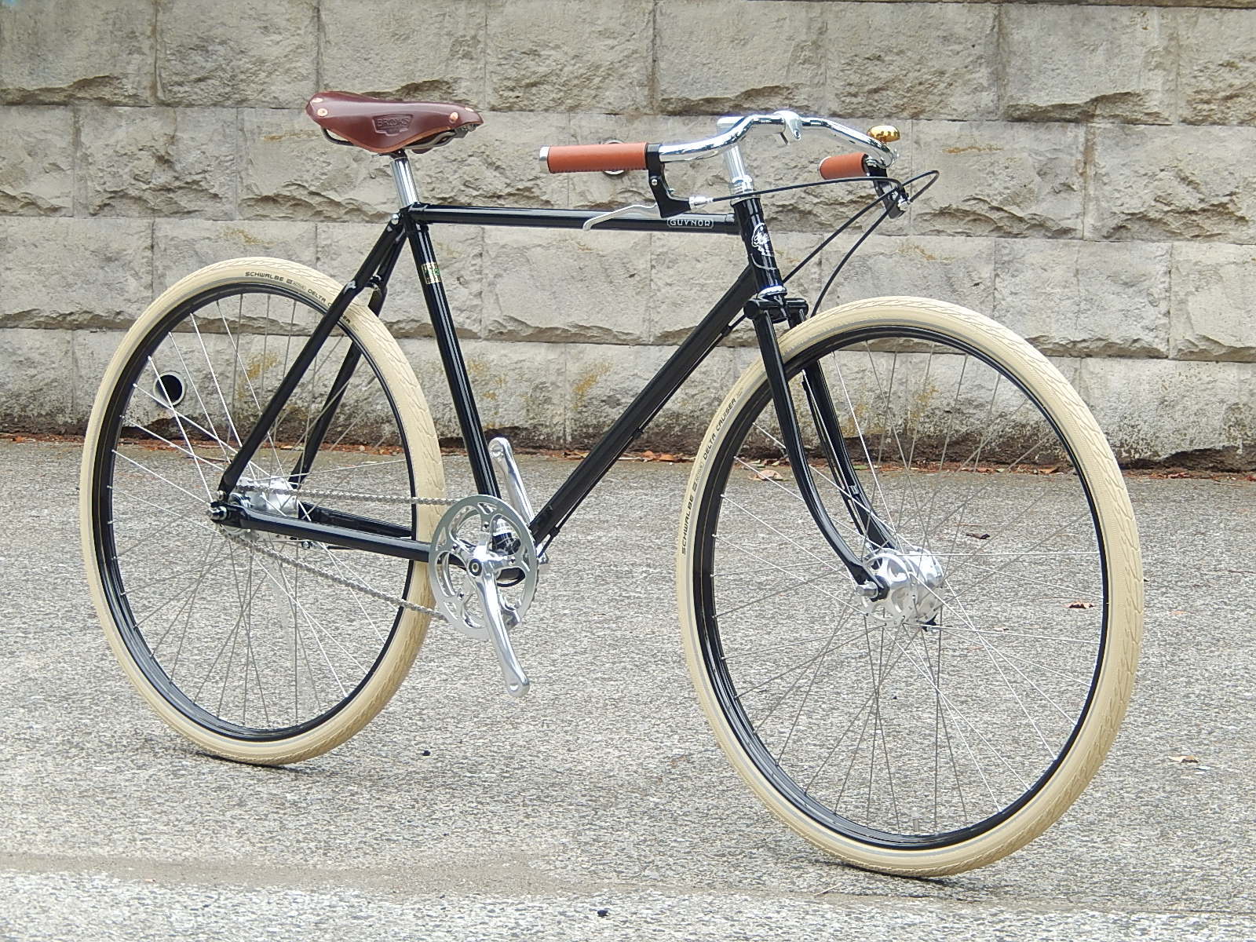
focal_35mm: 117
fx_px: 4245
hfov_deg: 16.8
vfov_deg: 12.7
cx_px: 628
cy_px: 471
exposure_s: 1/40
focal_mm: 21
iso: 125
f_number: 5.5
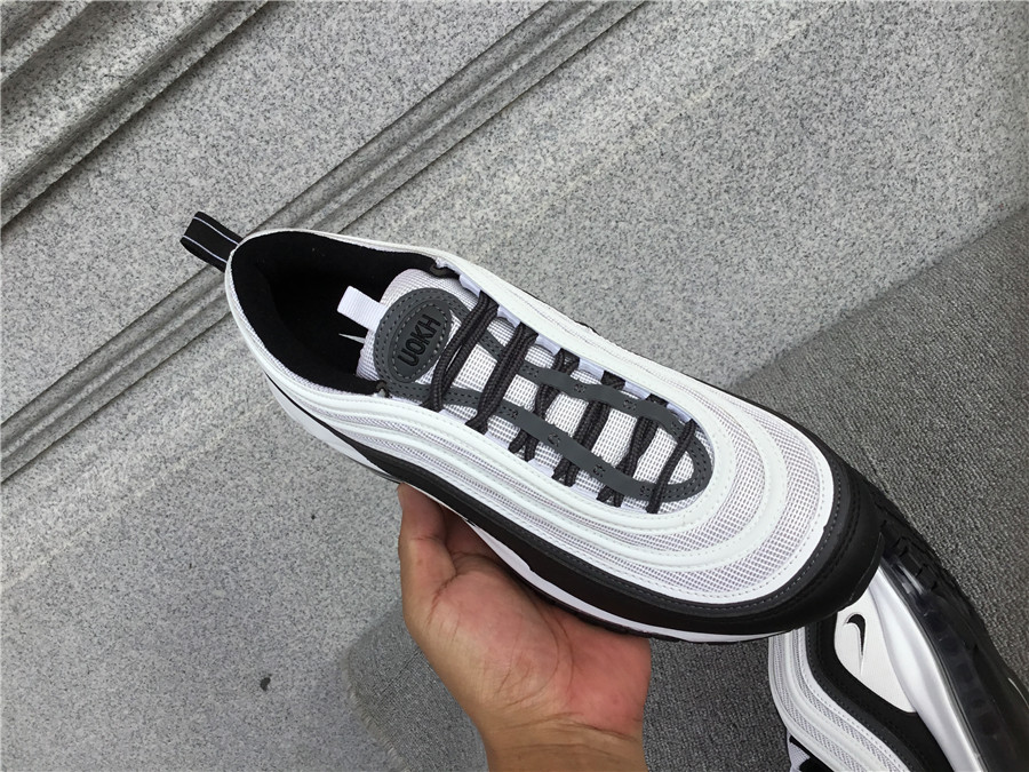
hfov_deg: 58.4
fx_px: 922
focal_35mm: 31
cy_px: 386
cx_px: 514
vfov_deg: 45.4
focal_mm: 3.3
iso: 25
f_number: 2.4
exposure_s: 1/815
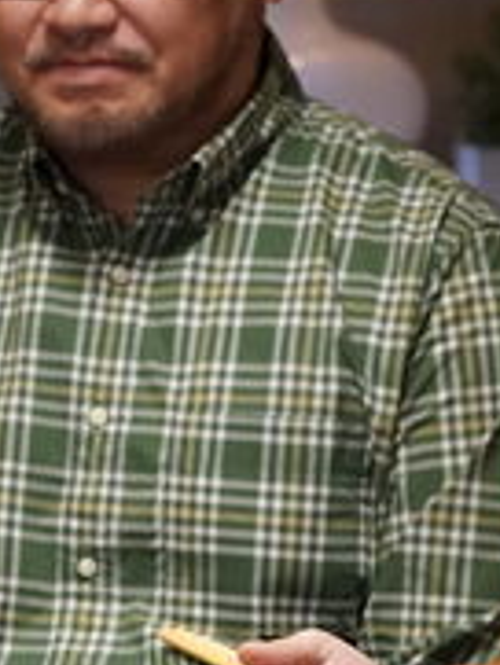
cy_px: 356
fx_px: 4848
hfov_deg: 5.9
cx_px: 592
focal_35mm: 252
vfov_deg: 7.9
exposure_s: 1/125
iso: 5000
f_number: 4.5
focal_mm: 79
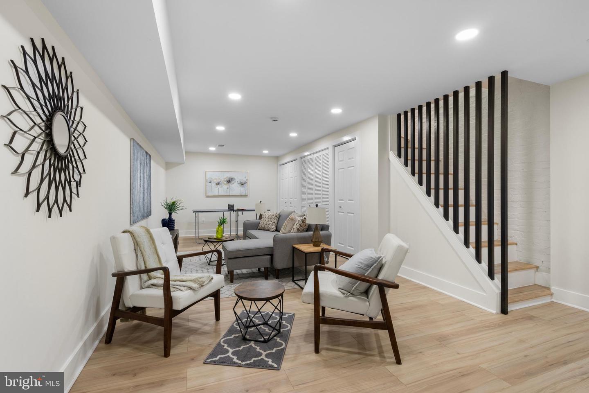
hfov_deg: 96.7
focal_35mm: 16
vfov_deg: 73.7
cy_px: 196
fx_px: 262
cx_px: 294
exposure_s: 1/30
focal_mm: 16
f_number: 8
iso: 640
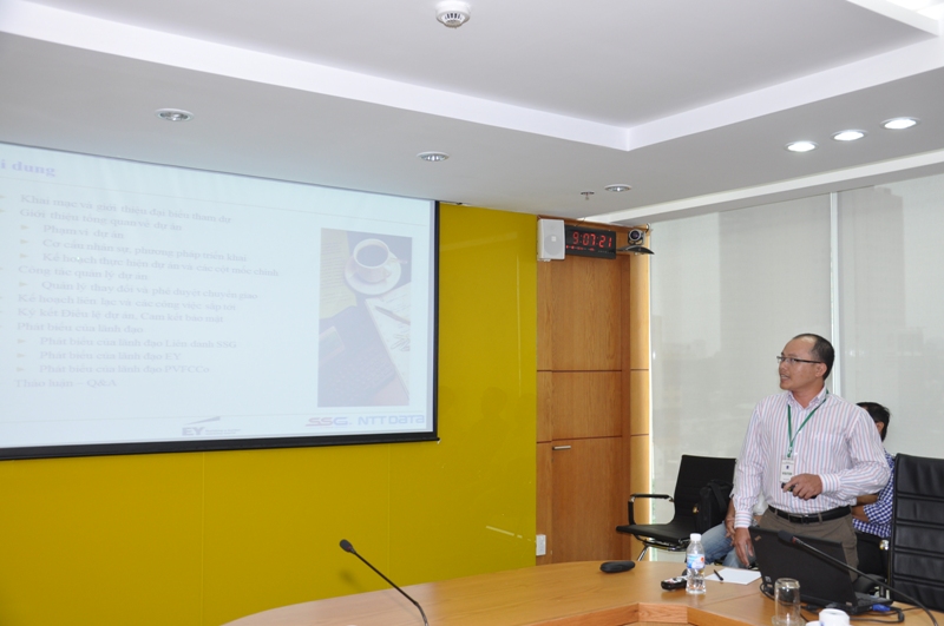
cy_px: 313
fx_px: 943
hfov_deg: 53.2
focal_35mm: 36
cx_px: 472
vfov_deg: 36.8
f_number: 4.5
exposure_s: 1/80
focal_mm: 24
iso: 400
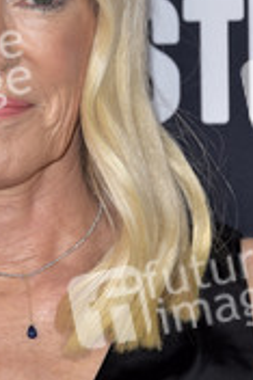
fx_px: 5048
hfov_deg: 2.9
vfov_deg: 4.3
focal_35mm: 478
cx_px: -16
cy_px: 190
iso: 500
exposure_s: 1/200
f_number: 6.3
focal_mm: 210
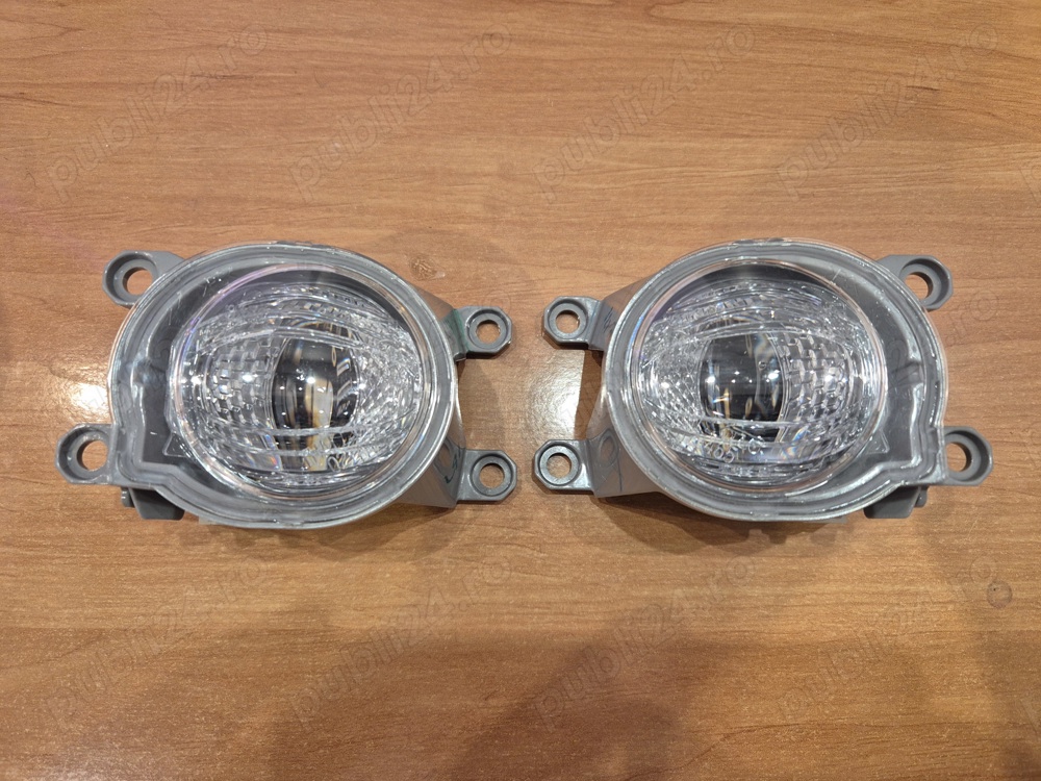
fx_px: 692
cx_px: 520
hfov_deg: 73.9
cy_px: 390
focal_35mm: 23
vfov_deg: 58.9
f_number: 1.8
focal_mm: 5.4
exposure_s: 1/100
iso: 320
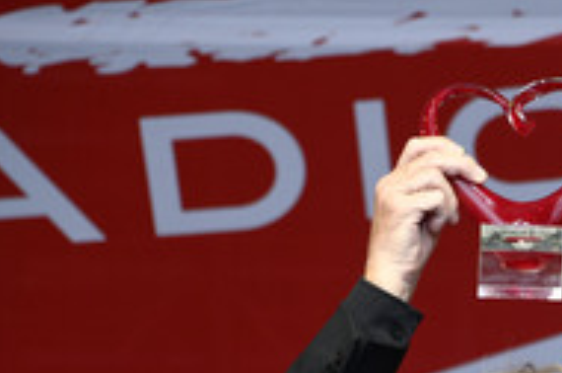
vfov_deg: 3.2
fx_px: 6670
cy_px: 441
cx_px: 516
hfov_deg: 4.8
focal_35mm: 428
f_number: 5.6
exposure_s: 1/200
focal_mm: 180
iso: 800
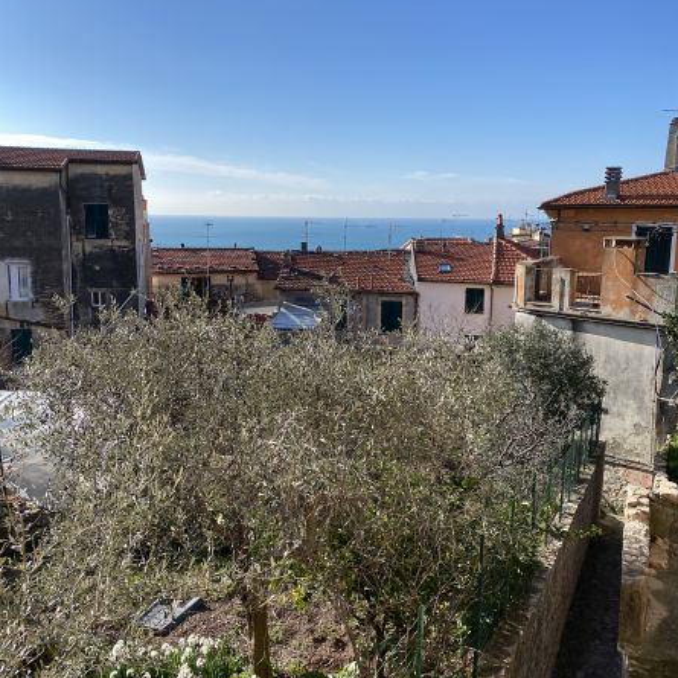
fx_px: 687
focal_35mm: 31
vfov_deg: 52.5
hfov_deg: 52.5
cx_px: 340
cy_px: 320
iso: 32
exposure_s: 1/3125
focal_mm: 4.25
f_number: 1.8
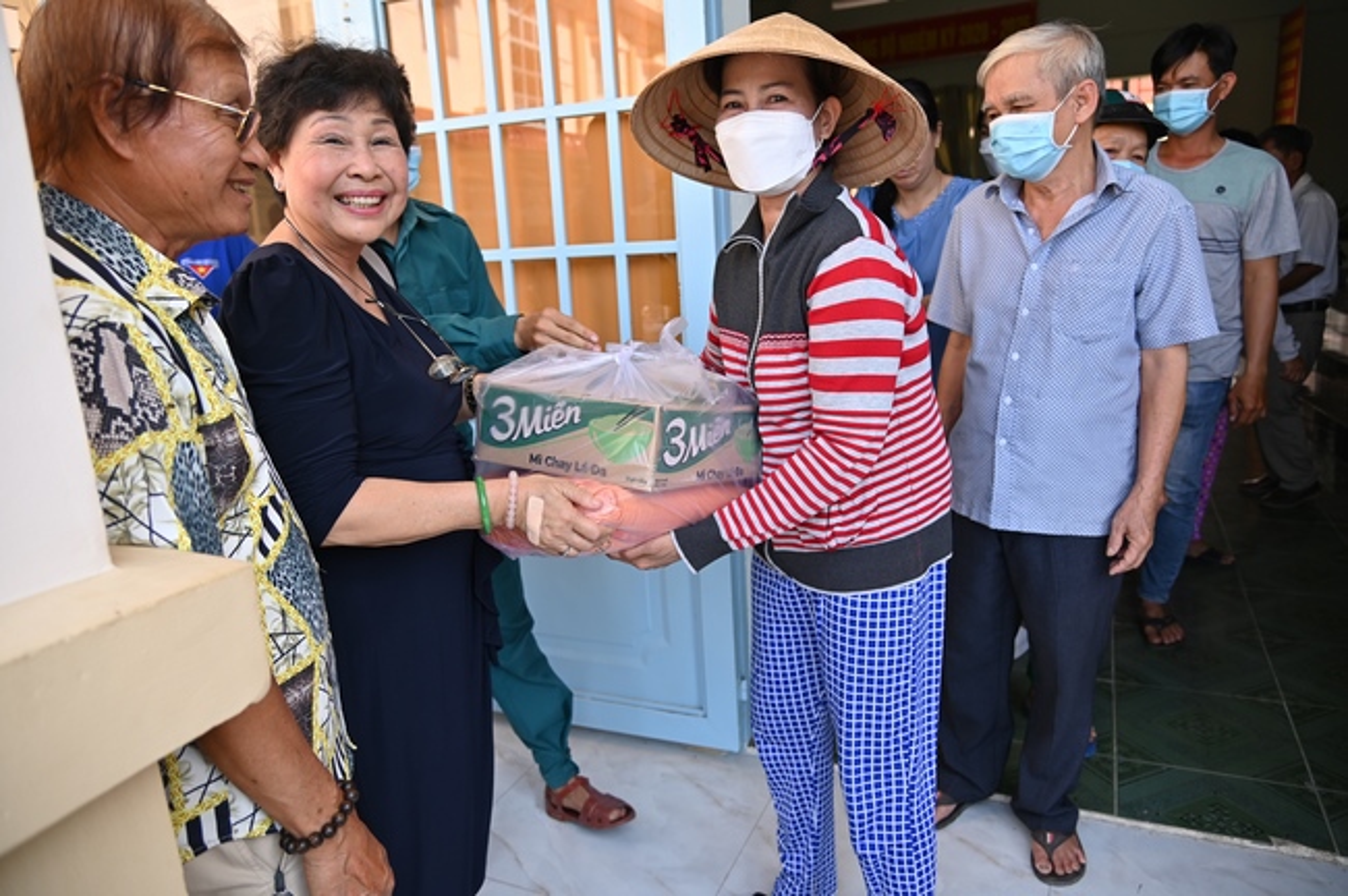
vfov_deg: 53.0
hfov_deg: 73.8
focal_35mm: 24
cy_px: 448
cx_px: 674
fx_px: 898
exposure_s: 1/125
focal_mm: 24
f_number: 4
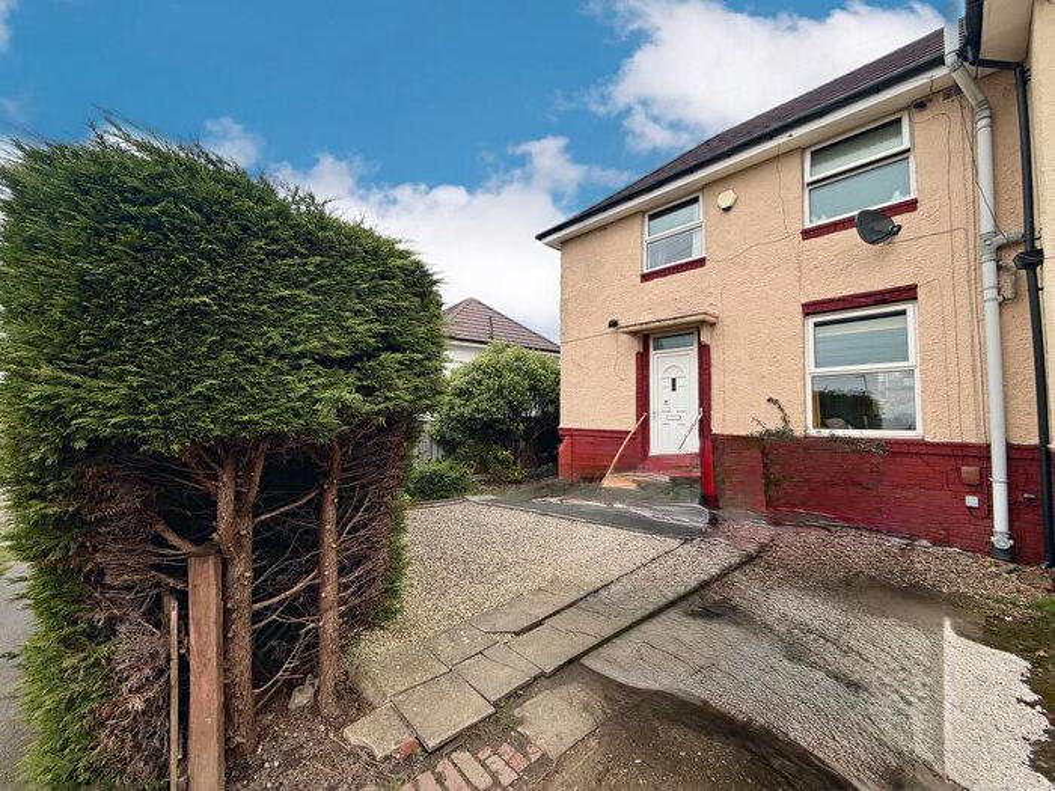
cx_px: 528
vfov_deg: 85.7
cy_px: 396
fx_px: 427
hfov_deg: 102.1
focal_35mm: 14
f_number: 2.2
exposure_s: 1/310
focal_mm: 2.22
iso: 50
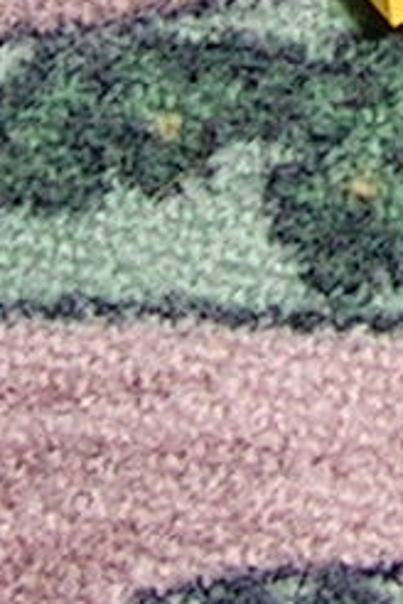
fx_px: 5087
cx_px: 789
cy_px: -467
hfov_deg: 4.5
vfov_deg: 6.6
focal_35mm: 303
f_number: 2.8
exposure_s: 1/60.1
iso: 50
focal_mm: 5.4
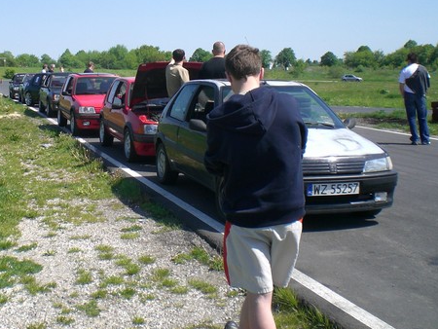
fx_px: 684
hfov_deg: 35.0
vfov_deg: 26.9
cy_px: 110
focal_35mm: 54
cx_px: 131
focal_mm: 6.3
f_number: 4.4
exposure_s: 1/400
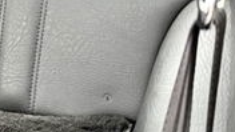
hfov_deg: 16.3
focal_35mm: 114
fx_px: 710
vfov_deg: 10.5
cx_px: -163
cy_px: 148
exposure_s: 1/60
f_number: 1.78
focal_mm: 6.76
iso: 320
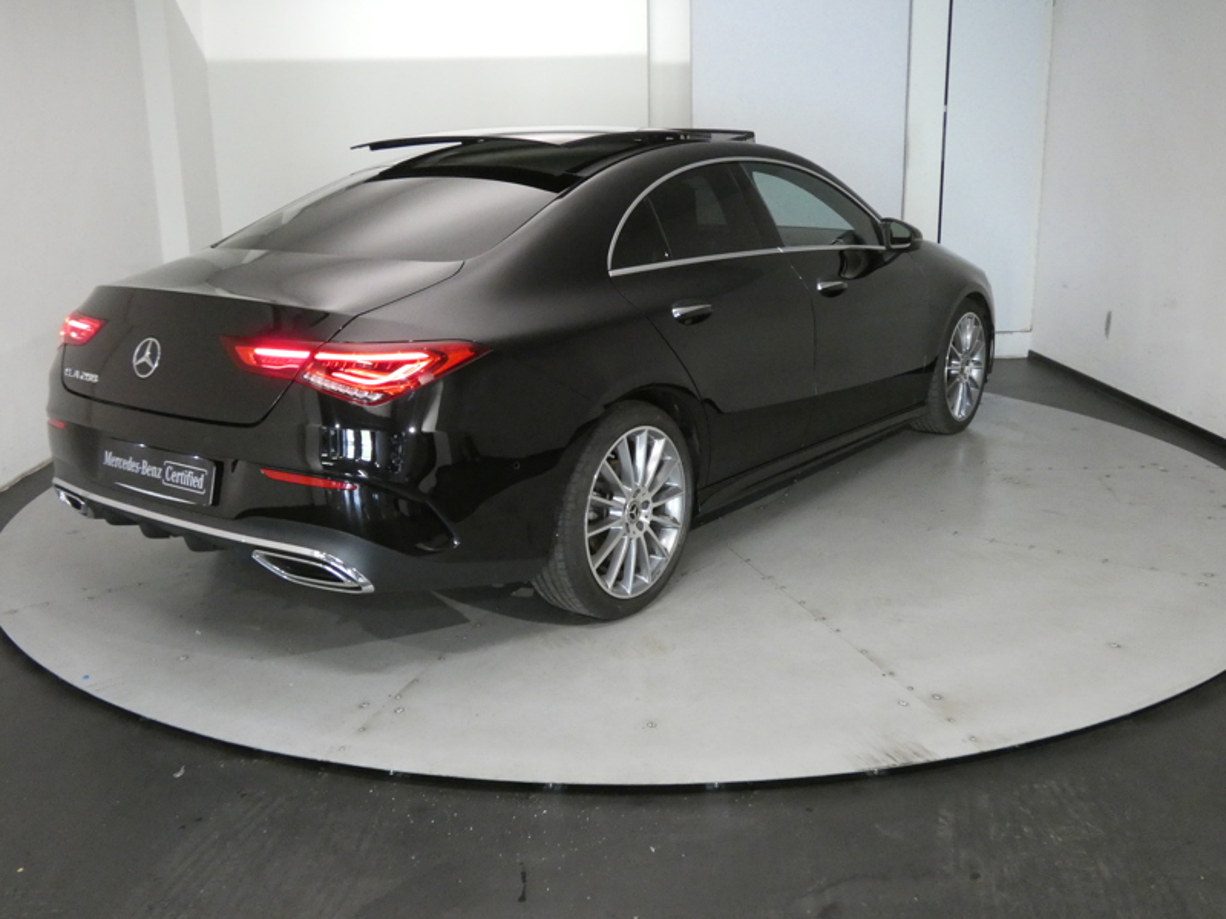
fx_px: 1169
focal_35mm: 33
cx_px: 613
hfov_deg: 55.4
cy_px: 460
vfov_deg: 42.9
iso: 1000
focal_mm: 6
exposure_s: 1/80
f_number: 3.4
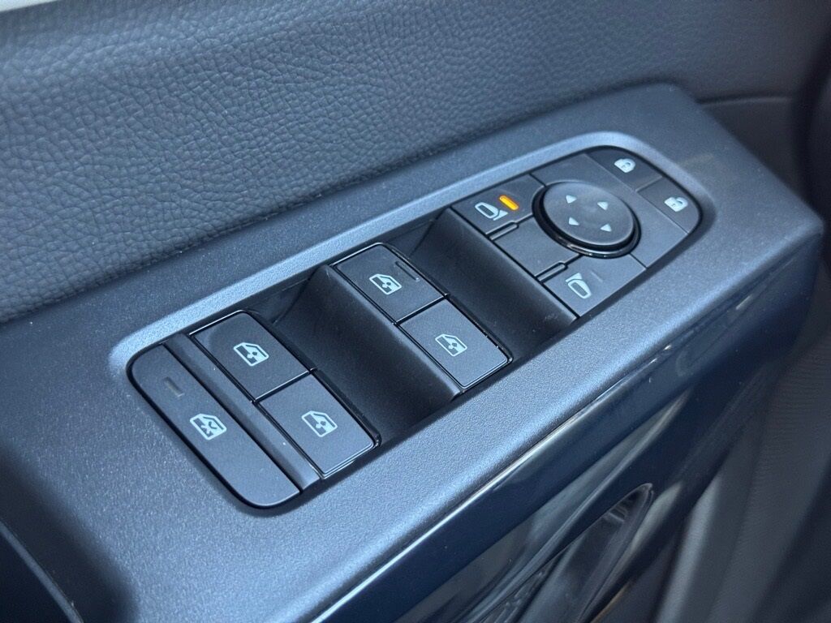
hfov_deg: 39.7
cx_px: 416
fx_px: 1152
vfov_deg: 30.3
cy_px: 312
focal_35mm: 48
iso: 500
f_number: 1.78
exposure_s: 1/40
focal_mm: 6.76
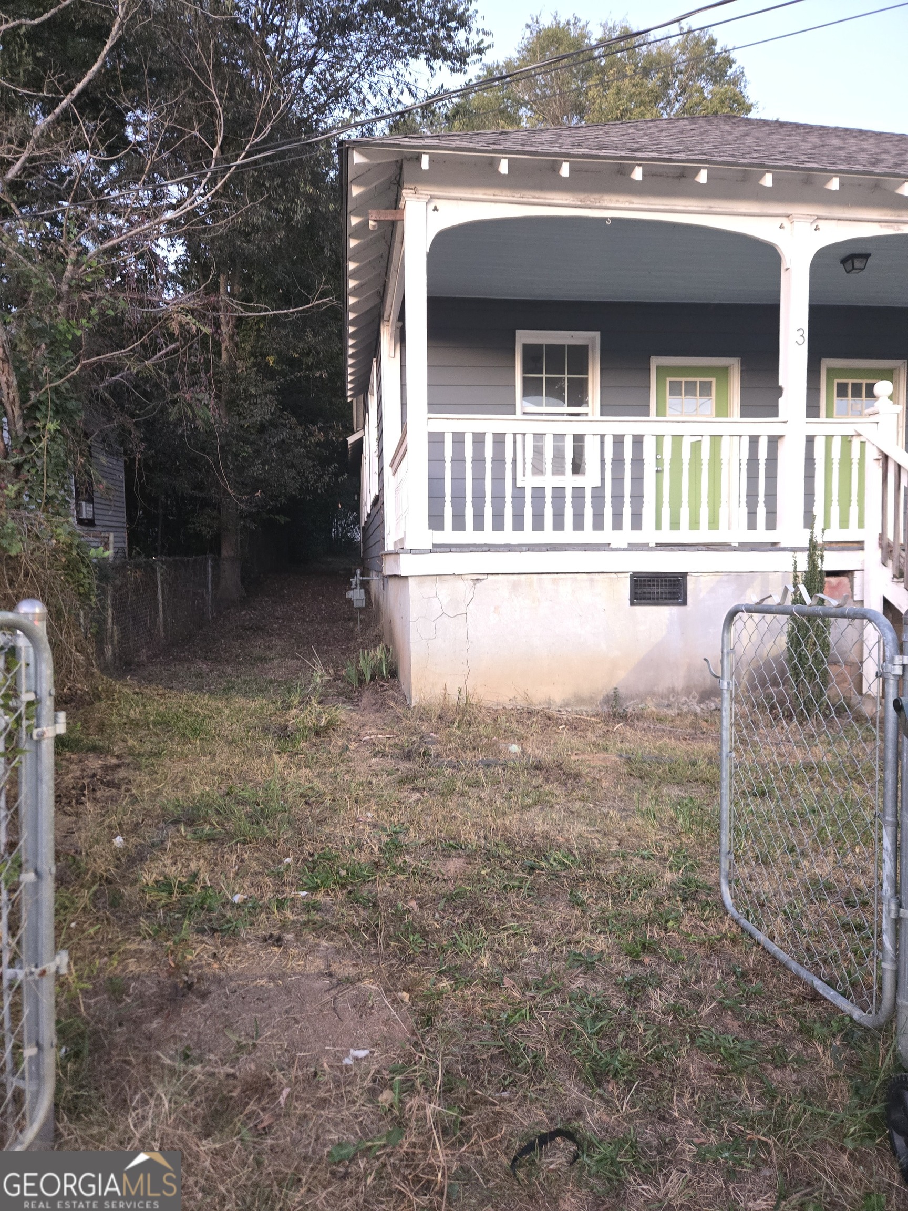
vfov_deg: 73.9
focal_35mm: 23
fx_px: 804
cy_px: 606
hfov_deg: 58.9
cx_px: 454
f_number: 1.8
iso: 1000
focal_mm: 5.4
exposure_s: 1/9.09
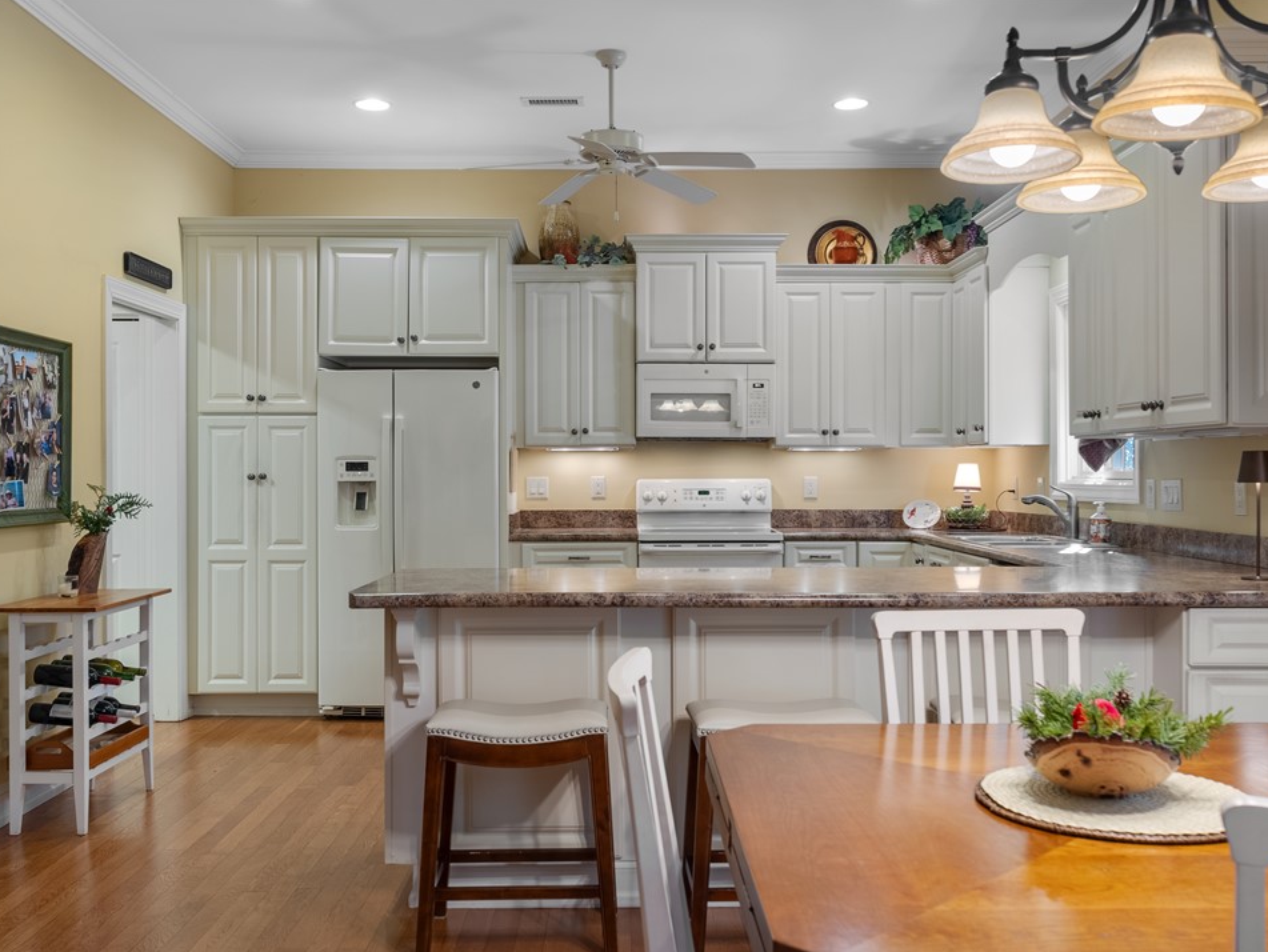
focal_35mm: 34
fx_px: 1246
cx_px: 621
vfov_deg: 41.8
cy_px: 477
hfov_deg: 53.9
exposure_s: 1/2.5
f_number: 8
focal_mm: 31
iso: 250
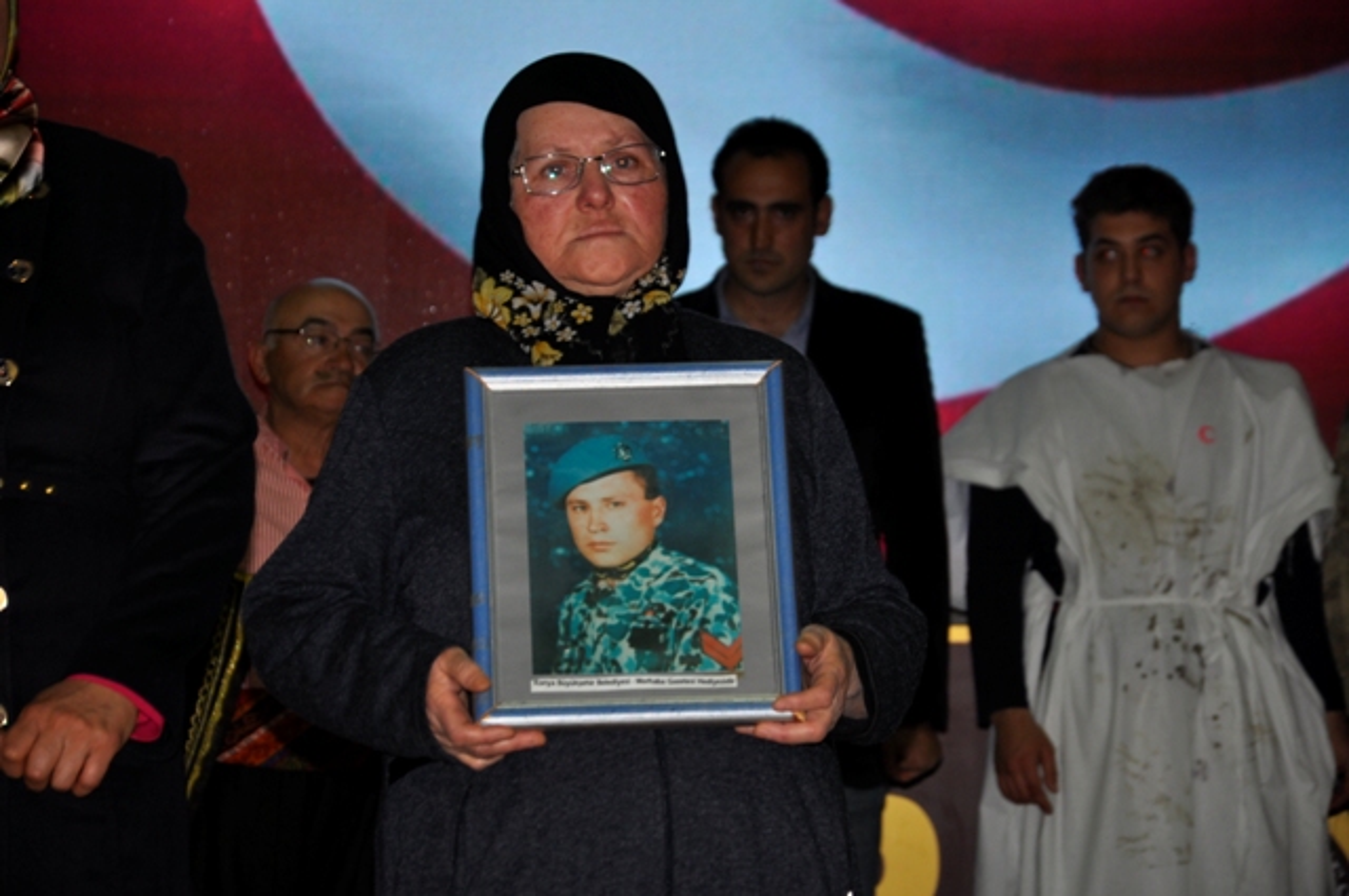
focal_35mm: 158
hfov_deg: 13.1
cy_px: 448
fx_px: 5894
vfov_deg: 8.7
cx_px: 674
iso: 320
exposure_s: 1/60
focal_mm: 105
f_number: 5.6
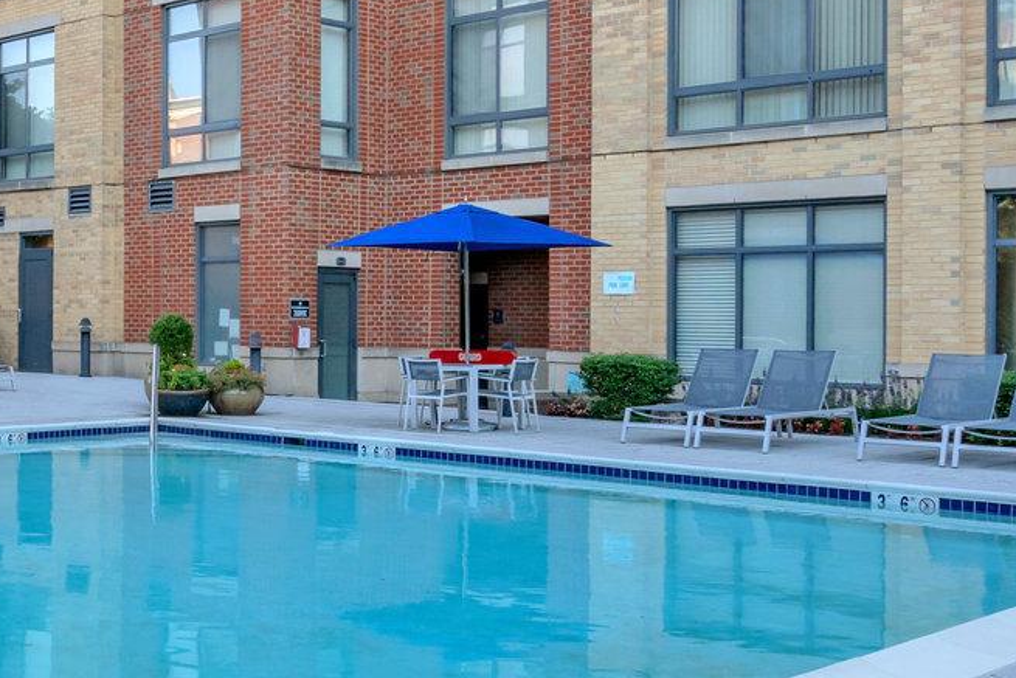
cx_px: 25
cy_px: 273
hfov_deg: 36.1
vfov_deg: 27.0
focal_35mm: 50
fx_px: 1411
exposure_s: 1/320
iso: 640
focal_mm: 16
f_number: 8
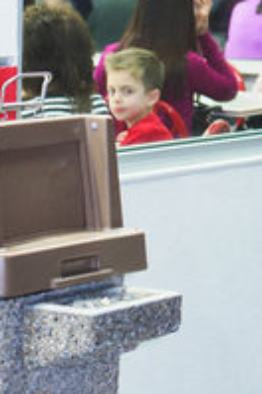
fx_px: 2487
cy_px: -291
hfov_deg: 5.9
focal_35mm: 227
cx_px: 542
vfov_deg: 8.7
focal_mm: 50
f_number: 2.8
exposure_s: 1/125
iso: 1000
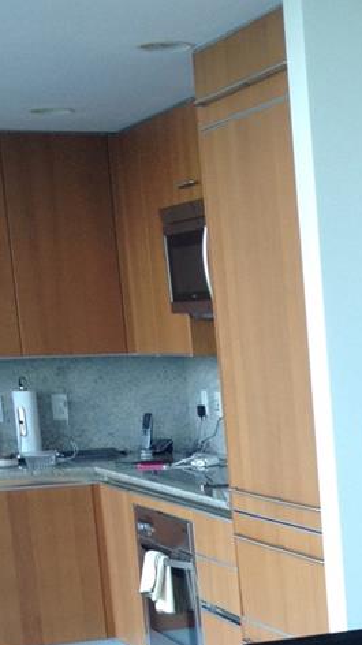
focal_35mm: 97
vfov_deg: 20.9
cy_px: 709
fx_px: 1658
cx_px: 526
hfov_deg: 12.0
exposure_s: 1/60
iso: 50
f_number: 2.4
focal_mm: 4.28
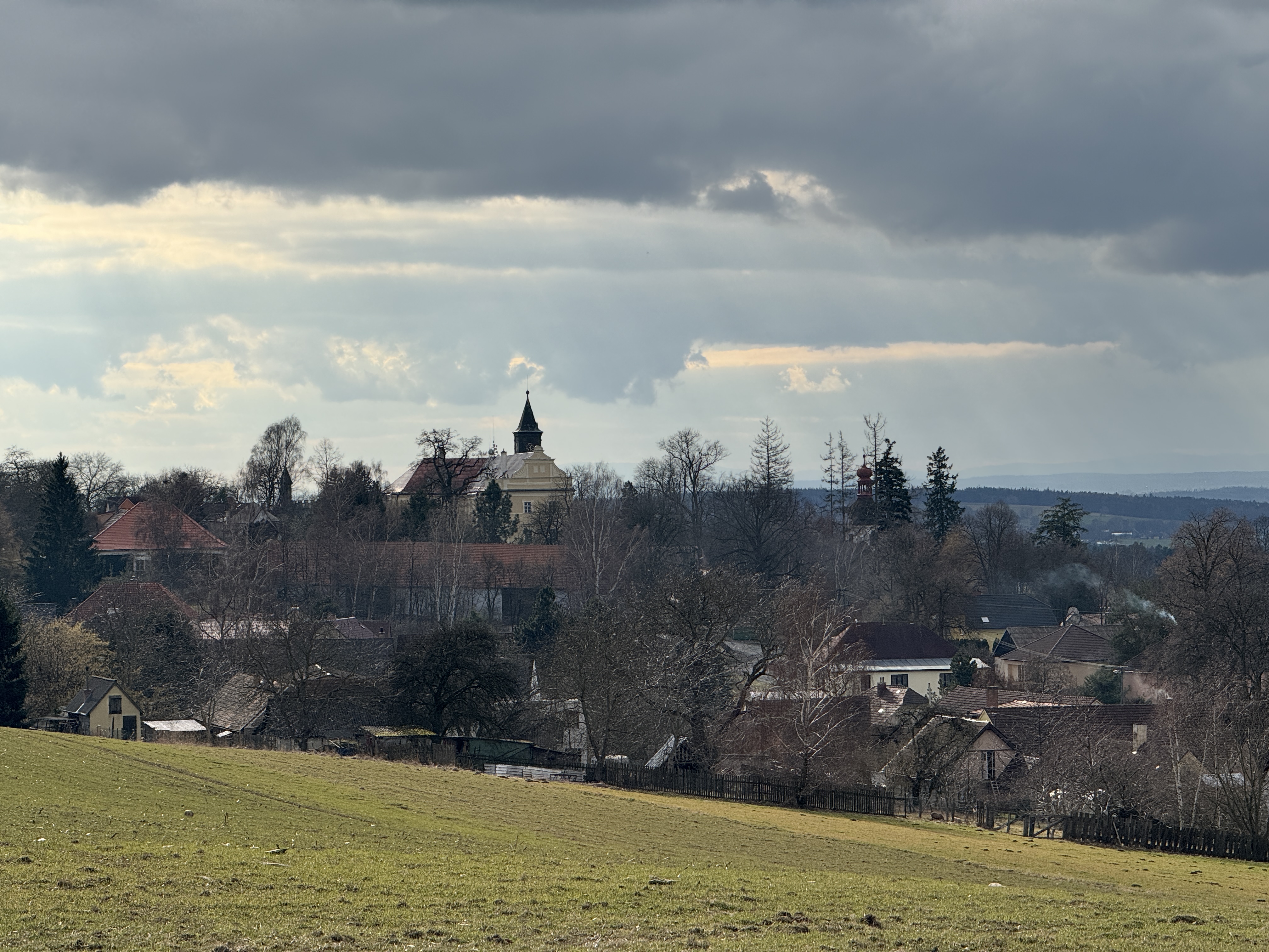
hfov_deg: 16.4
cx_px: 634
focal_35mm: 120
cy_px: 476
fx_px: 4399
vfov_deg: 12.3
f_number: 2.8
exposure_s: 1/1818
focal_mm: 15.66
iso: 50
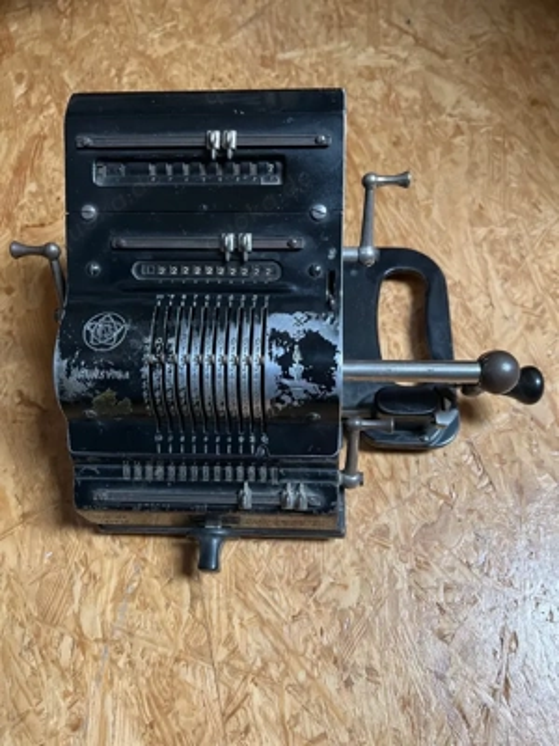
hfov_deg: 53.1
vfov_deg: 67.3
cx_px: 280
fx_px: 560
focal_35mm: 26
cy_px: 373
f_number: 1.5
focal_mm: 5.7
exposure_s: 1/47
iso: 500
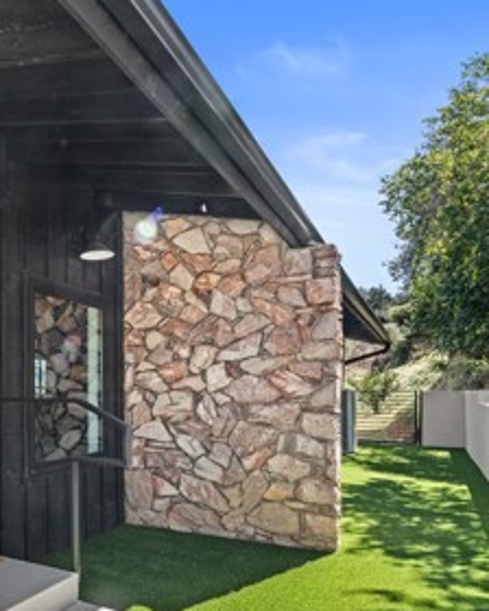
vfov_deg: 57.8
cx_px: 52
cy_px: 392
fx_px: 543
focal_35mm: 30
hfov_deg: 44.3
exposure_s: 1/40
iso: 400
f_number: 8
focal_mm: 14
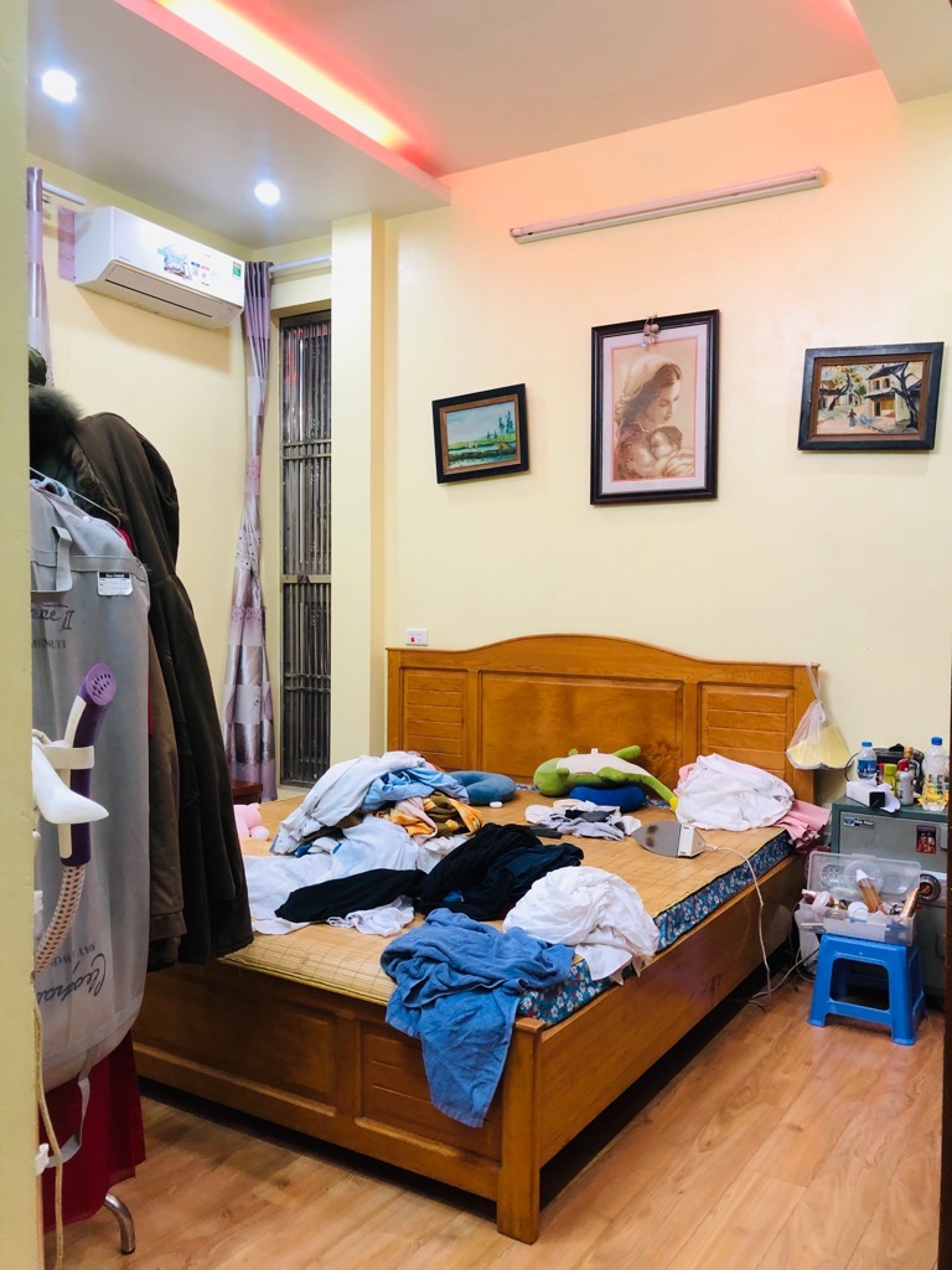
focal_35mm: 28
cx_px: 476
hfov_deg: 49.7
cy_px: 635
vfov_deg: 63.4
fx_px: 1027
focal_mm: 3.99
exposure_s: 1/17
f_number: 1.8
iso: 40
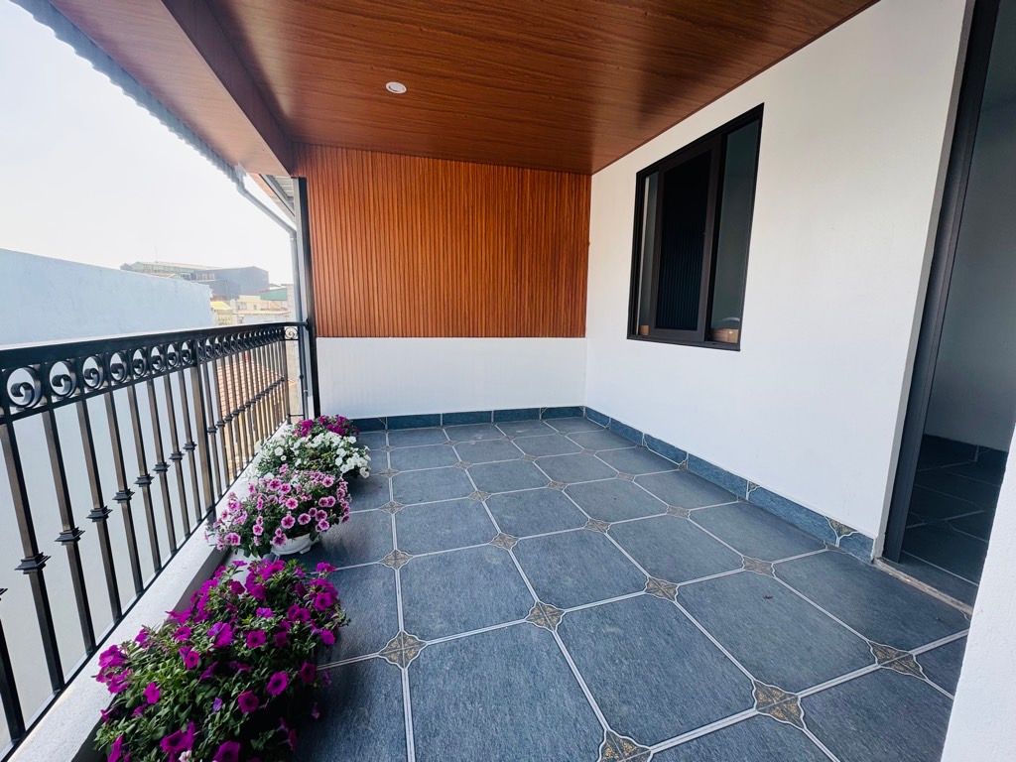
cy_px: 381
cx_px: 508
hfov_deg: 102.1
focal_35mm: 14
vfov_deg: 85.7
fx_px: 411
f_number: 2.2
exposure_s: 1/178
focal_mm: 2.22
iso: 40
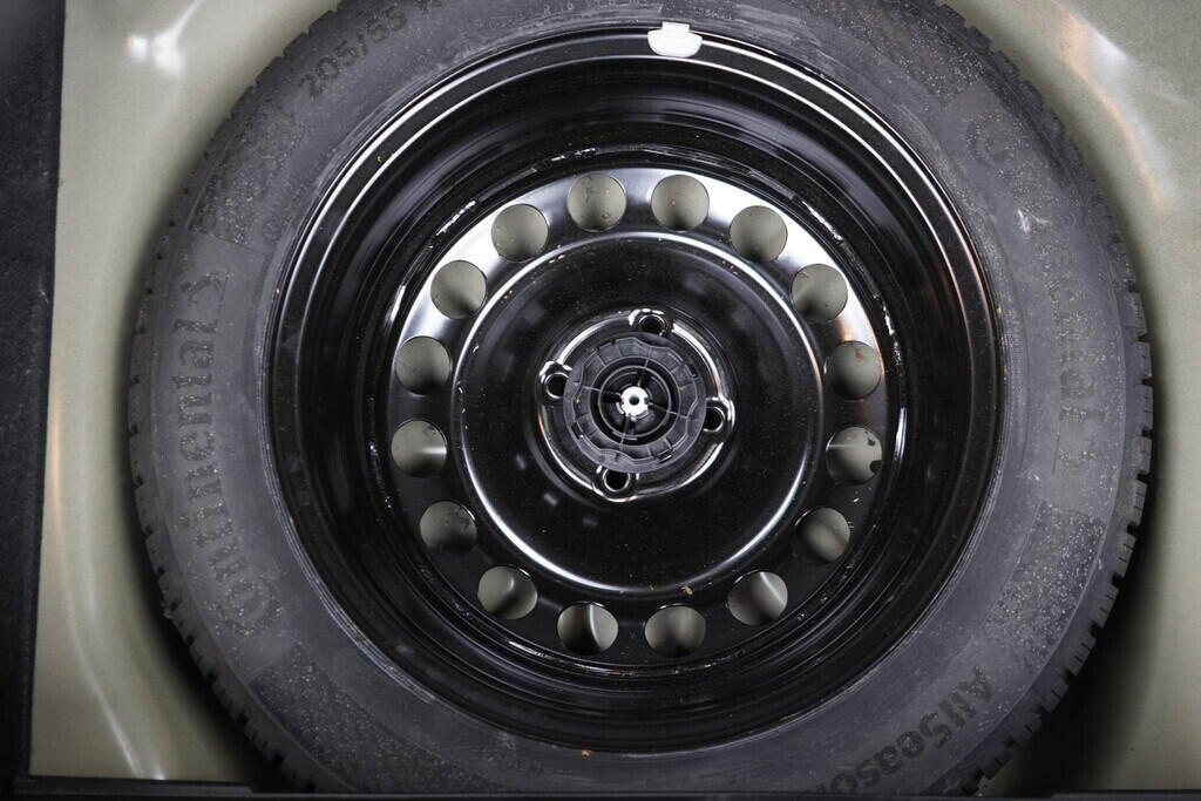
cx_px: 600
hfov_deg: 53.1
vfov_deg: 36.9
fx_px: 1201
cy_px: 400
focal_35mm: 36
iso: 800
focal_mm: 24
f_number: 2.8
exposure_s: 1/40
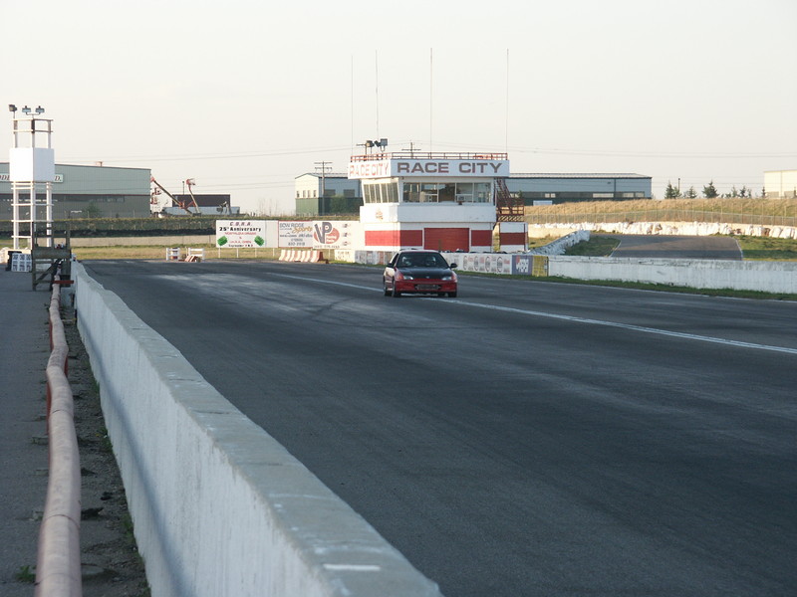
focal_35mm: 173
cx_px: 398
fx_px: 3983
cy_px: 298
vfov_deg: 8.6
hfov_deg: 11.4
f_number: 4.5
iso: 100
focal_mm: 43.86
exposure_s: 1/180
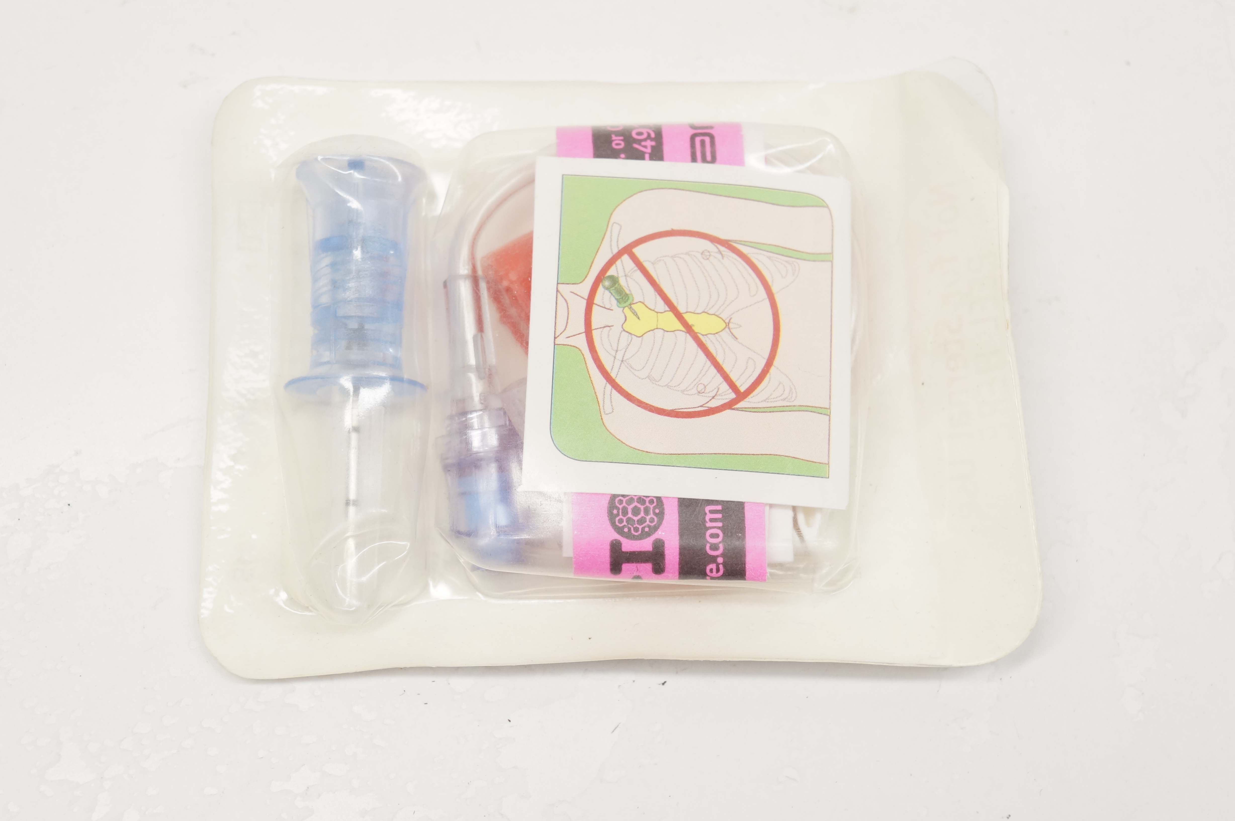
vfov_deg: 16.5
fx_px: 2827
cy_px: 410
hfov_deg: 24.6
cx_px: 618
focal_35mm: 82
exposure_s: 1/100
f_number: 7.1
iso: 800
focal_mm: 55
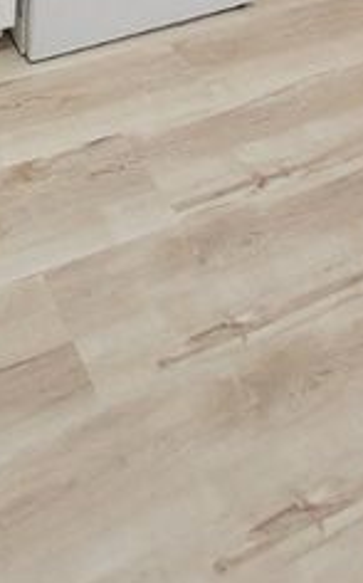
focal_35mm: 39
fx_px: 619
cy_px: -226
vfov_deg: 32.5
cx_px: -62
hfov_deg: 28.8
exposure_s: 1/60
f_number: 2.2
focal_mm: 2.2
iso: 160
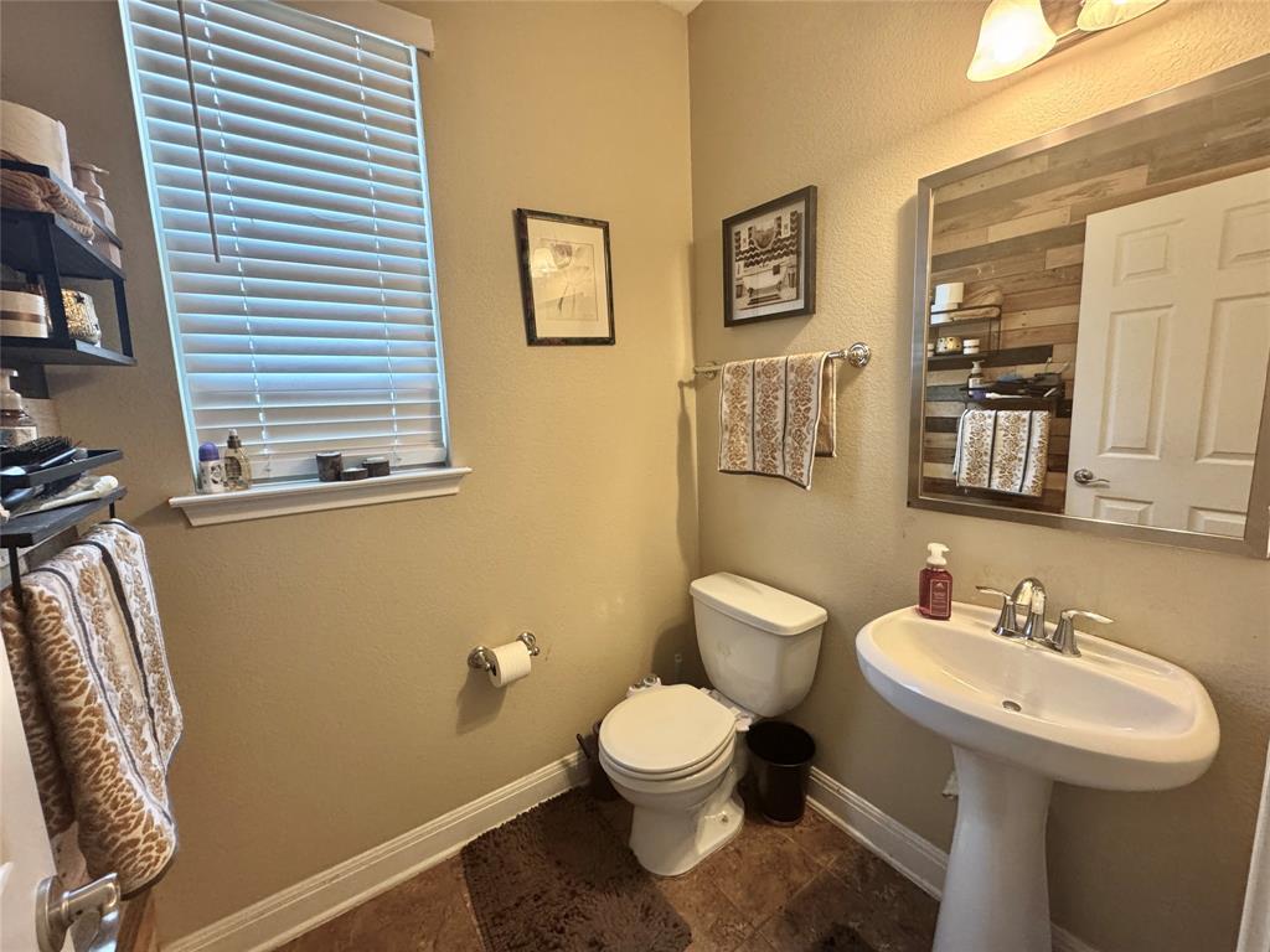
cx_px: 635
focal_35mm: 14
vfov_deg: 85.7
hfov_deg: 102.1
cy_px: 476
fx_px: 514
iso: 400
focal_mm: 2.22
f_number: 2.2
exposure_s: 1/60
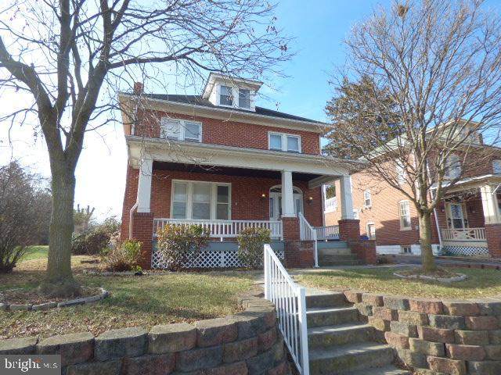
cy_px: 188
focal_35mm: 20
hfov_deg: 81.7
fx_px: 289
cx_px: 250
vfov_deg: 66.0
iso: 100
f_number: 2.8
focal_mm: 3.58
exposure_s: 1/640
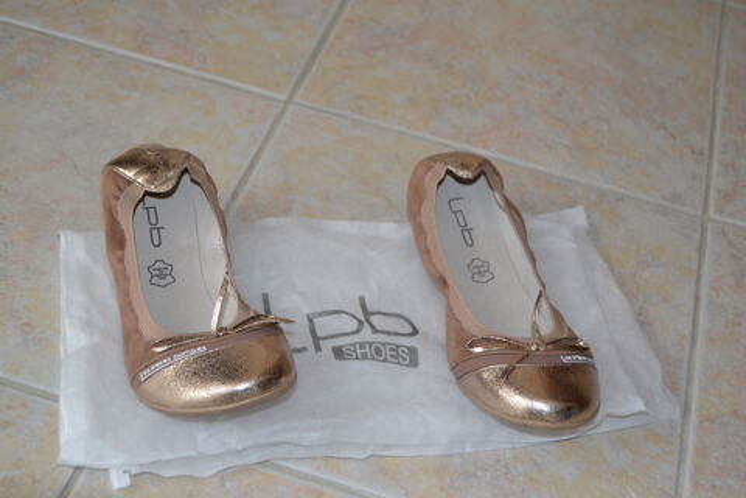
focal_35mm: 57
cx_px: 373
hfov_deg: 35.1
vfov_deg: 23.8
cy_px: 249
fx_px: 1181
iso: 1000
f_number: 4.8
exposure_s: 1/60
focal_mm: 38
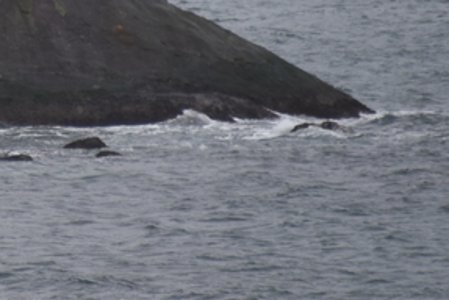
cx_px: -361
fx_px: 16679
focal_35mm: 1336
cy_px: -81
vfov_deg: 1.0
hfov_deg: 1.5
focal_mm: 300
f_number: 5.6
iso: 320
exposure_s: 1/640
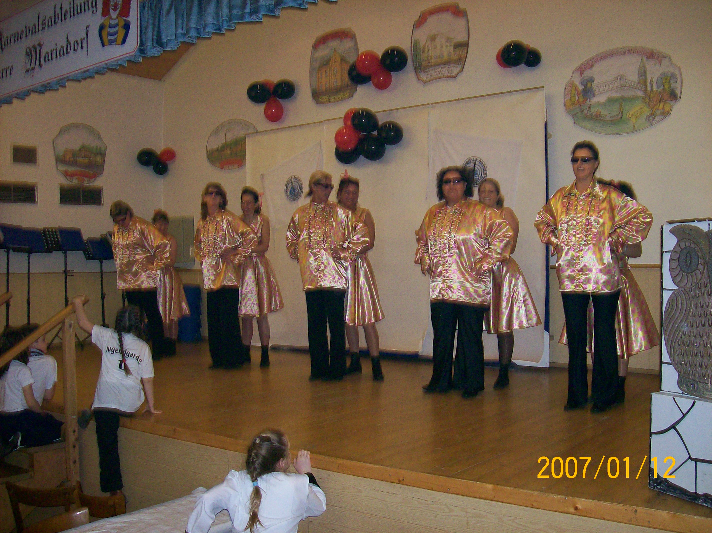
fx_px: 740
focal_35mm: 36
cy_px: 266
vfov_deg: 39.6
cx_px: 356
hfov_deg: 51.4
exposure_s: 1/64
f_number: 2.7
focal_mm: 6
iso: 160
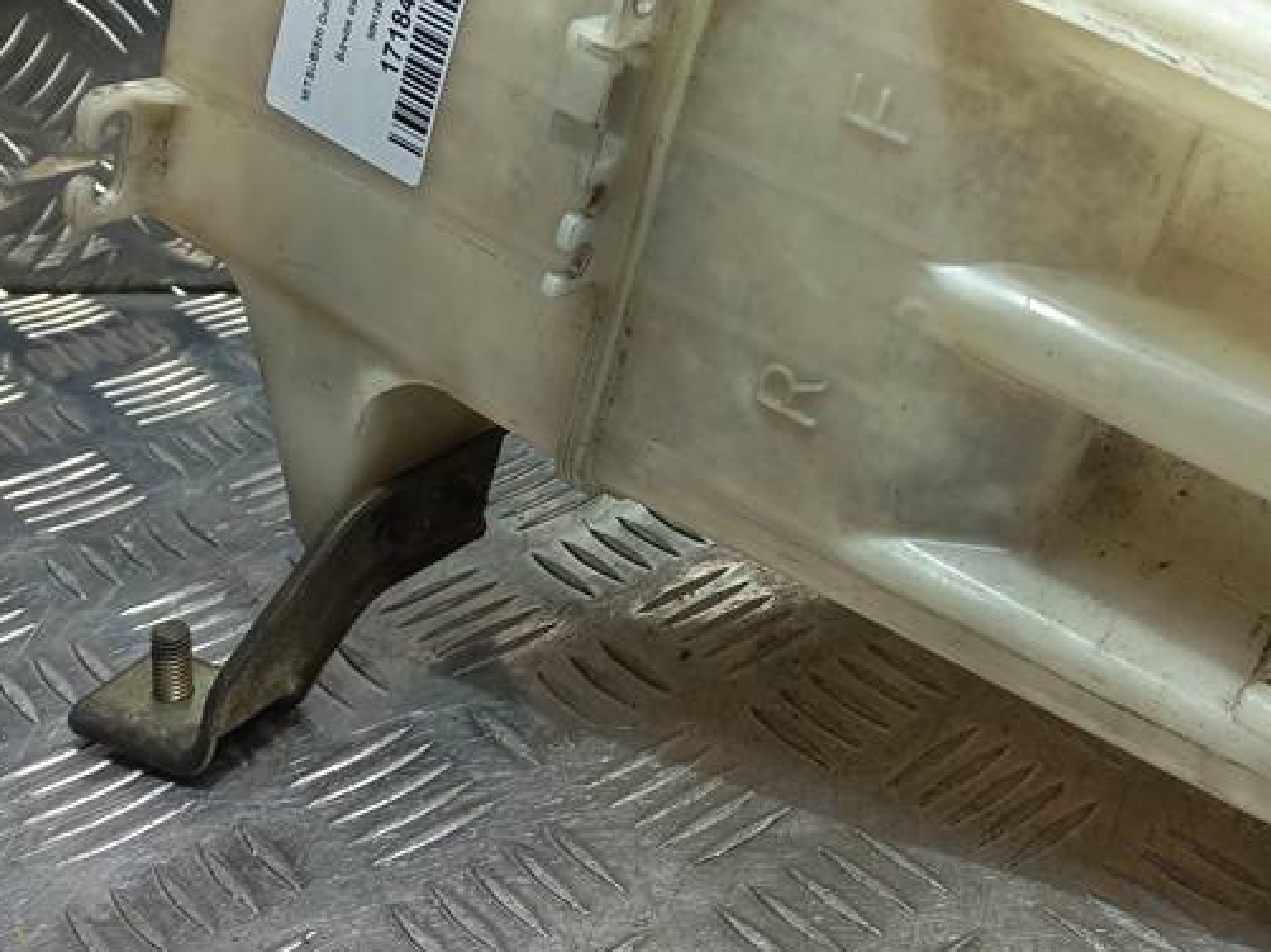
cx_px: 919
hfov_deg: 36.8
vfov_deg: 28.1
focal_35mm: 51
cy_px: 235
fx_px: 1872
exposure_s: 1/50
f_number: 1.8
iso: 40
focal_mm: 4.6
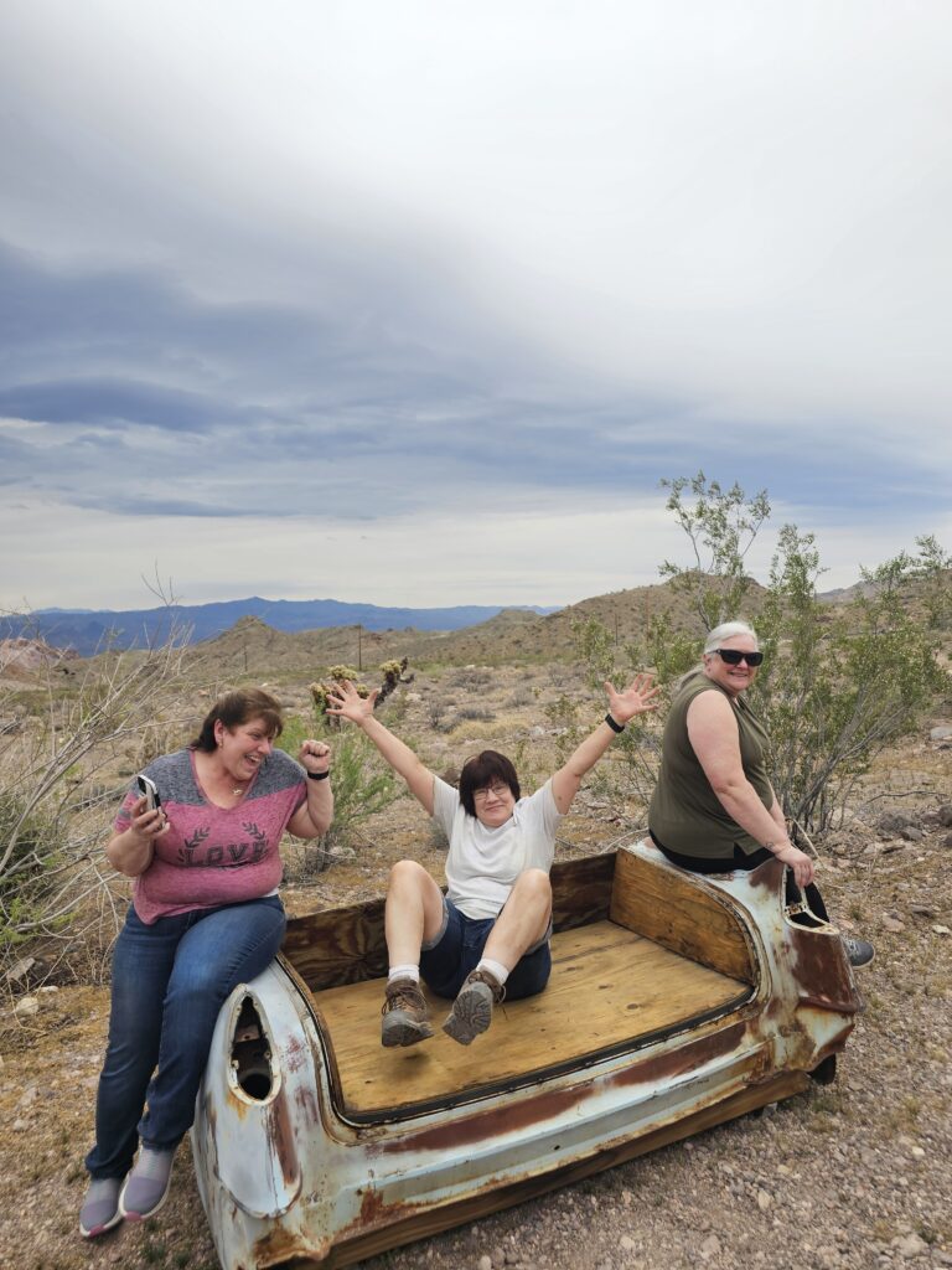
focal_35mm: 23
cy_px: 635
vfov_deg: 73.9
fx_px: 843
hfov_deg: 58.9
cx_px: 476
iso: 25
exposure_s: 1/1011
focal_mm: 6.3
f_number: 1.7
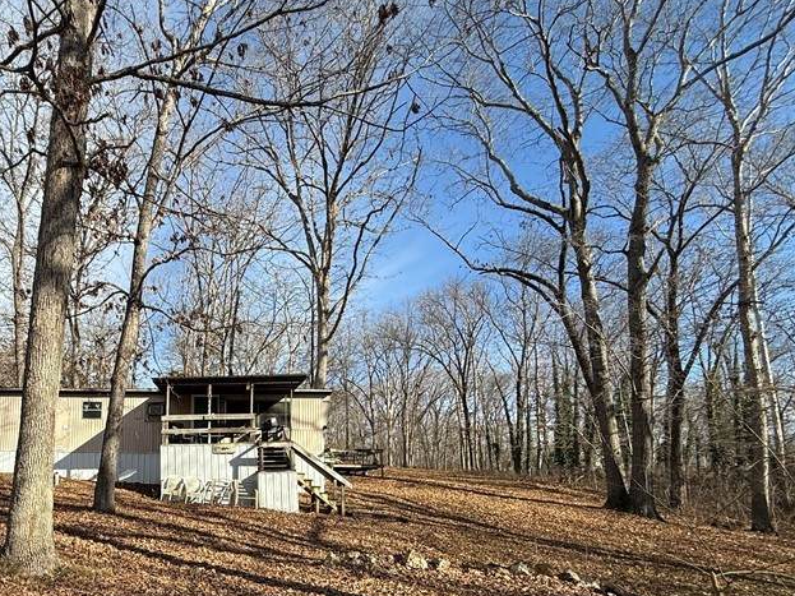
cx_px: 204
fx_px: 528
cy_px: 445
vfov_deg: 56.1
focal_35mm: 23
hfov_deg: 69.3
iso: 50
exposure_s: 1/1339
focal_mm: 2.22
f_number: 2.2
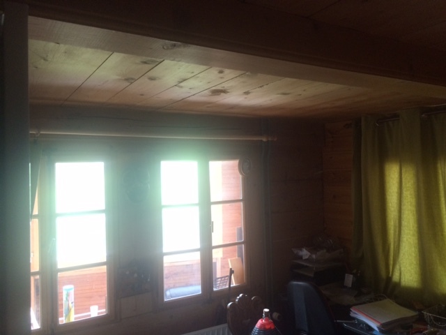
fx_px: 374
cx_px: 223
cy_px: 168
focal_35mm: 29
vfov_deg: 48.2
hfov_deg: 61.7
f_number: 2.2
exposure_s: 1/33
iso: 64
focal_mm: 4.15
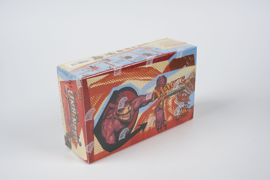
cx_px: 128
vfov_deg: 27.3
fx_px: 371
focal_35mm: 49
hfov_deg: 40.0
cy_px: 95
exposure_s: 1/50
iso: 800
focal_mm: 45.4
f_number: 13
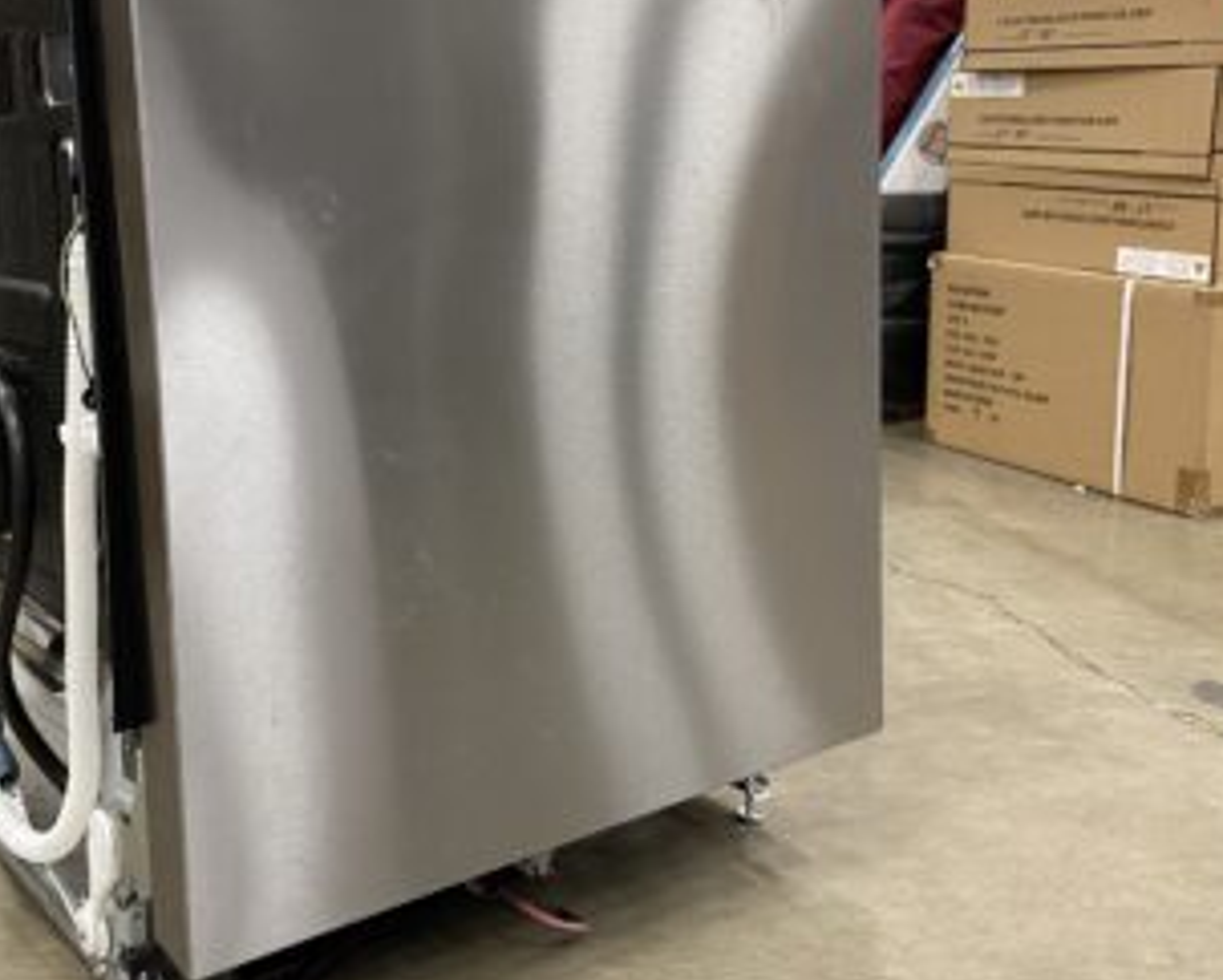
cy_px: 338
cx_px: 409
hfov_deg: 43.2
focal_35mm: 42
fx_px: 1521
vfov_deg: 35.4
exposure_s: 1/60
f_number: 1.8
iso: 400
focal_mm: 4.25
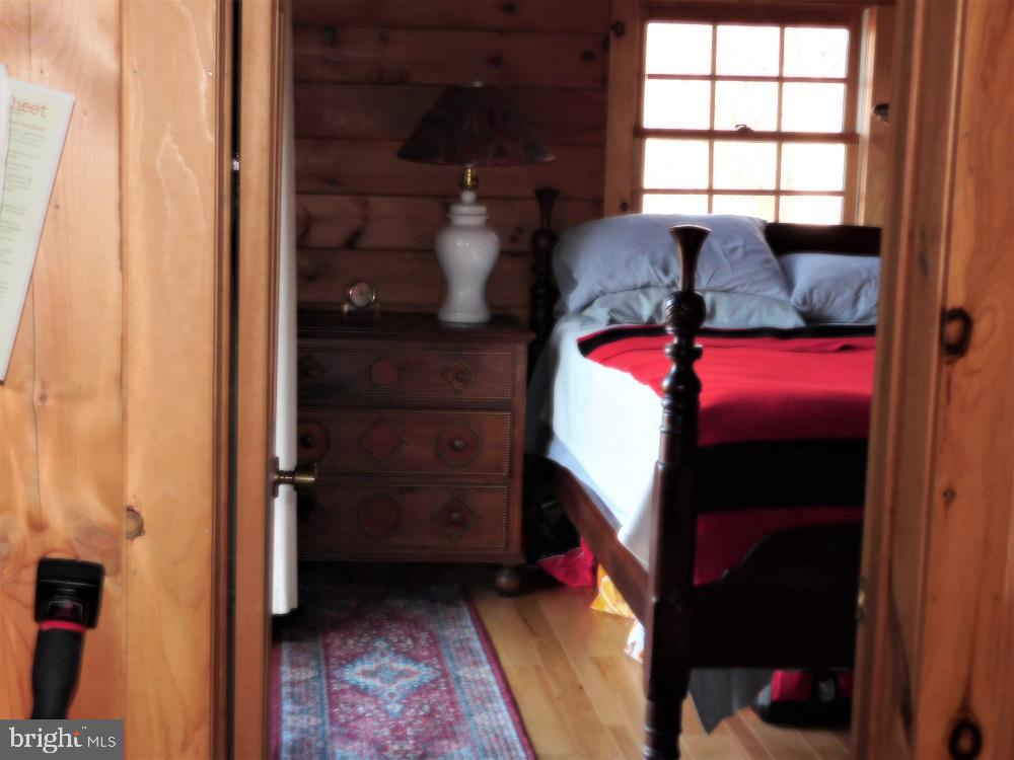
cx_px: 507
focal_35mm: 59
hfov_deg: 32.7
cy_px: 380
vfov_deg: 24.8
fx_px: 1728
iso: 200
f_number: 4
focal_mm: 10.4
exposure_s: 1/30
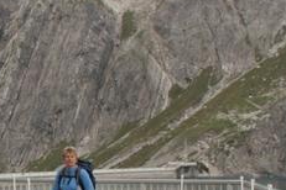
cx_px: 20
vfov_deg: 13.4
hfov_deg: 19.8
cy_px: 168
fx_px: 802
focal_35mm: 101
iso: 50
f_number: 7.1
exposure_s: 1/50
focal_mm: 5.86
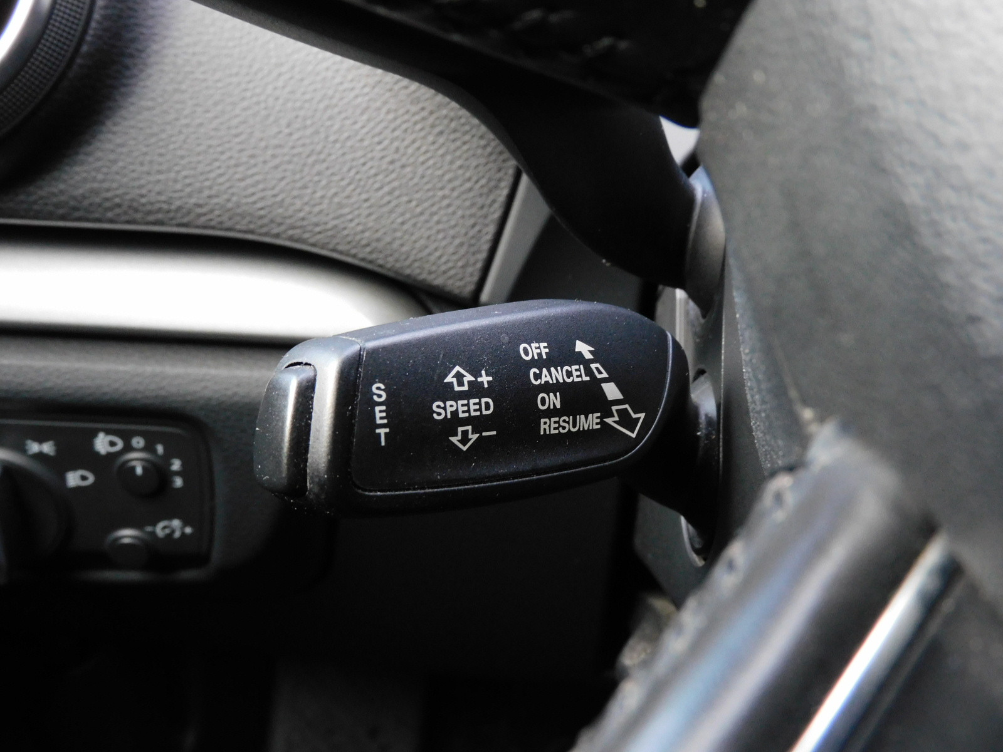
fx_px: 1159
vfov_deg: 36.0
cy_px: 376
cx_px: 502
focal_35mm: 40
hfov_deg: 46.8
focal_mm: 7.2
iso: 400
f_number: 3.8
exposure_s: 1/25
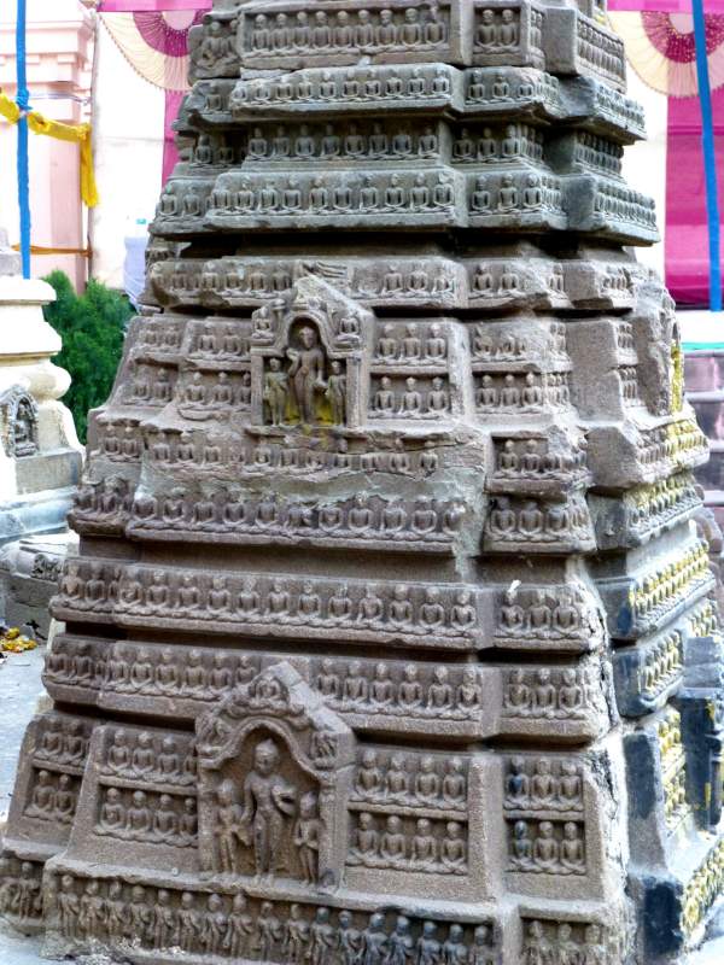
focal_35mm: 70
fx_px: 1952
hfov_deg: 21.0
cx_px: 362
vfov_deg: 27.8
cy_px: 482
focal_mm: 12.5
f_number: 5
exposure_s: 1/6
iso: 400
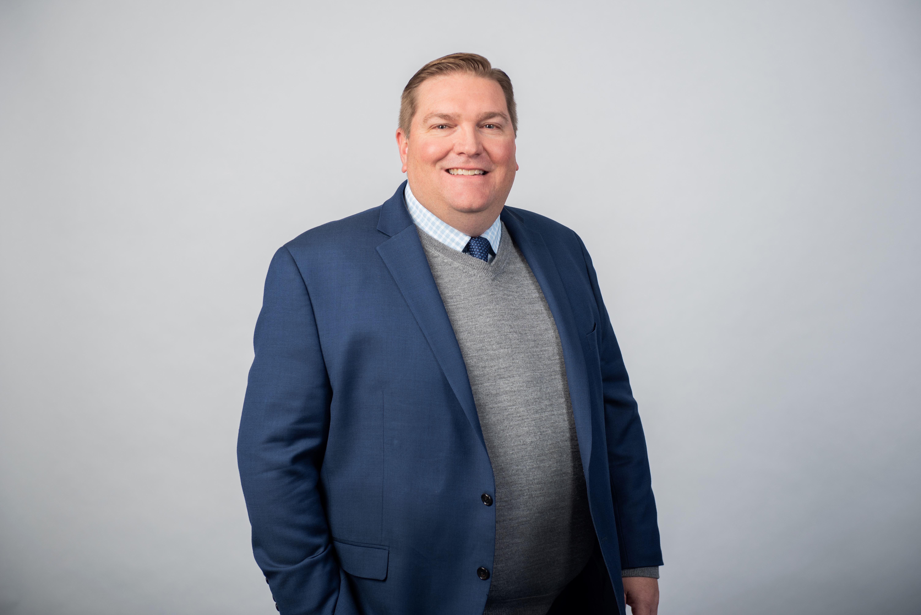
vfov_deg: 19.5
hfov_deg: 28.8
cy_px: 308
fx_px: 1791
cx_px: 460
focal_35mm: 70
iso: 100
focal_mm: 70
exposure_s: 1/160
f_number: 3.5
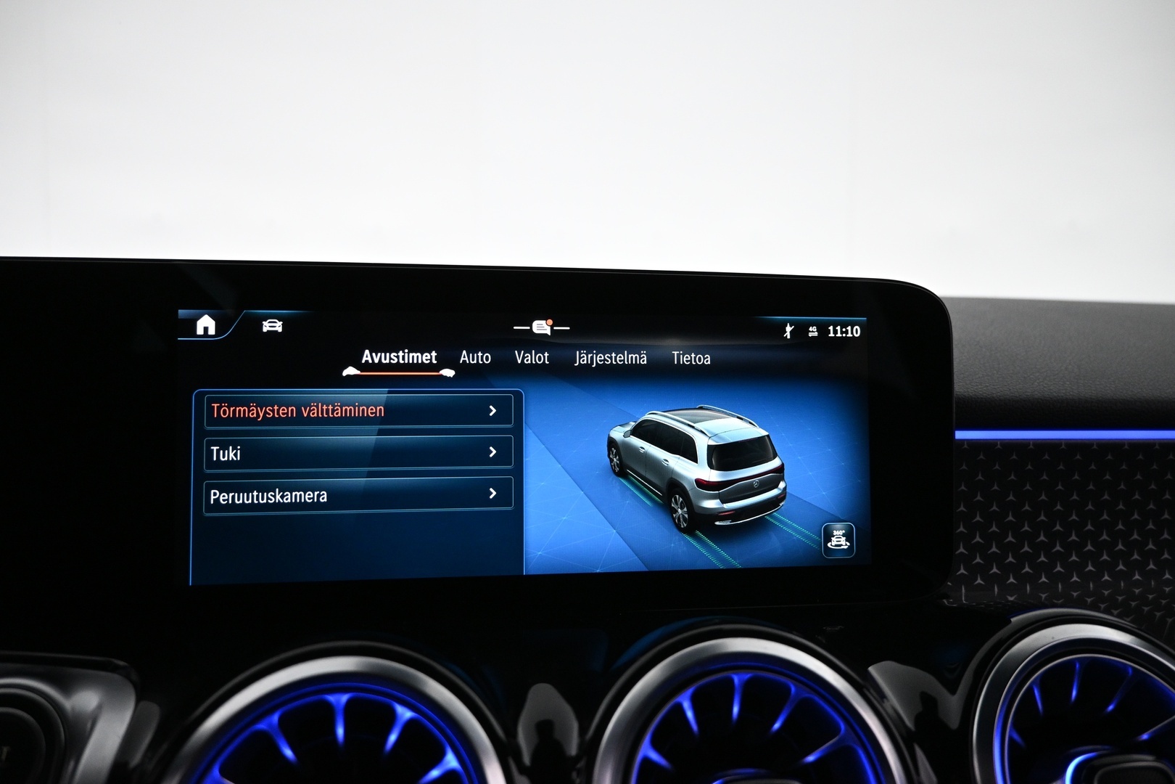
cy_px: 392
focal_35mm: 24
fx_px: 783
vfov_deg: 53.1
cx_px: 588
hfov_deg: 73.7
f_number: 3.5
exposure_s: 1/80
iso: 1600
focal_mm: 16
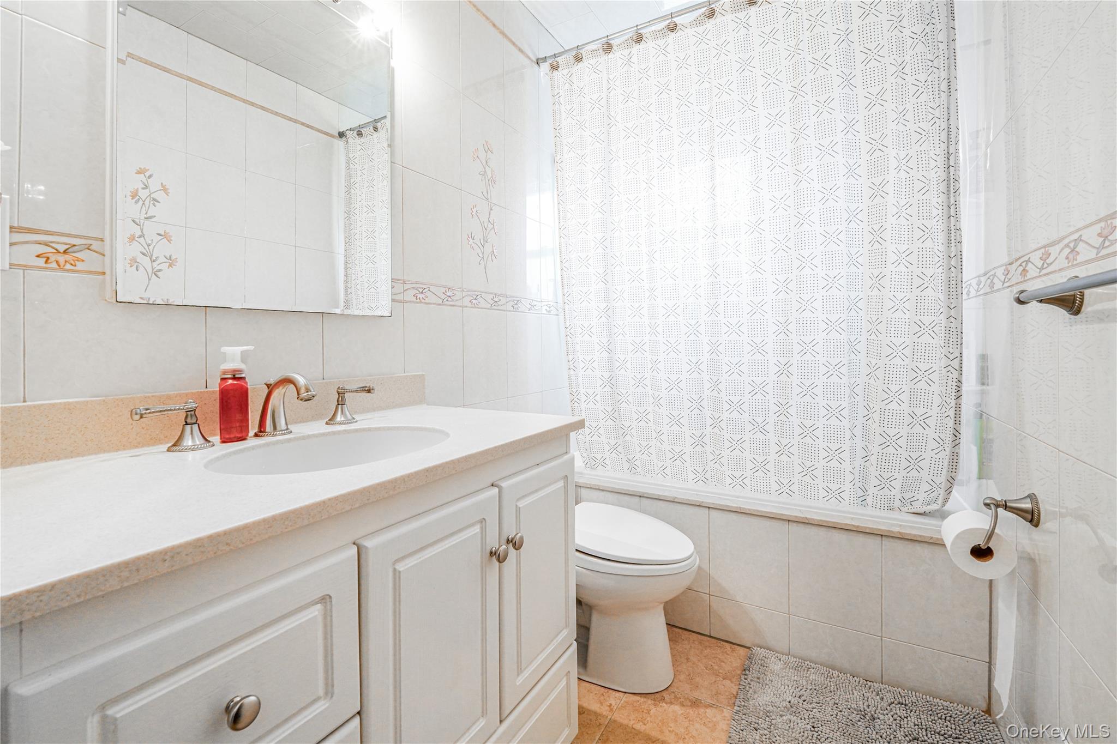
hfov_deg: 104.3
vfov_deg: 81.2
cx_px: 558
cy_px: 372
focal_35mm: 14
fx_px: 434
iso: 1000
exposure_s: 1/5
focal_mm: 14
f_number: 9
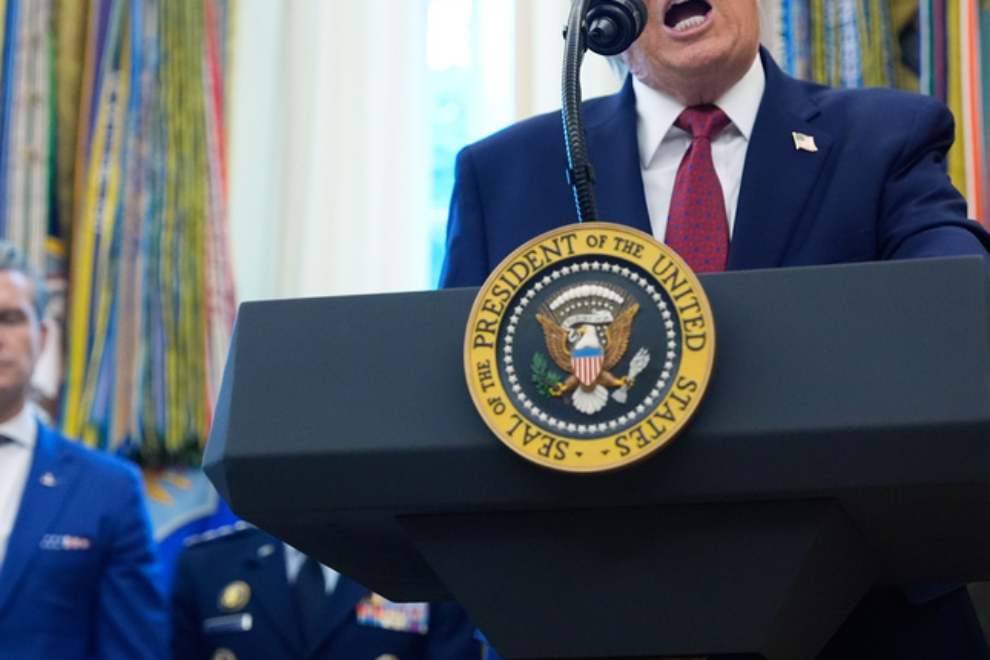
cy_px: 225
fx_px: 2970
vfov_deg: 12.7
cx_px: 451
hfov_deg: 18.9
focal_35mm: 108
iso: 4000
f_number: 2.8
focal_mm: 68
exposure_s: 1/125
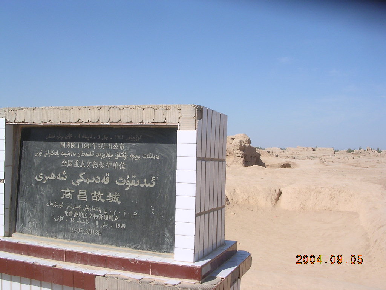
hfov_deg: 49.0
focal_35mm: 38
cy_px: 145
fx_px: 424
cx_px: 193
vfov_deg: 37.7
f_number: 5.6
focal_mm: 5.8
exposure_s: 1/386
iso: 100
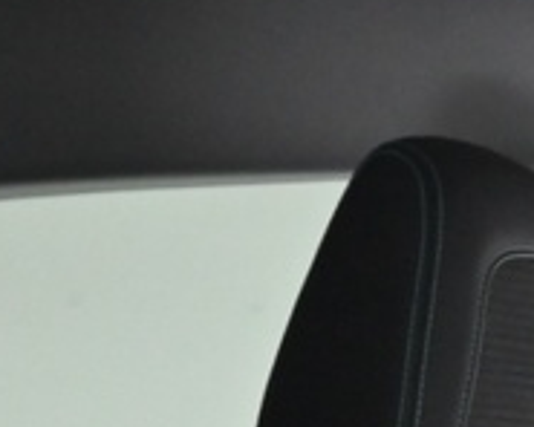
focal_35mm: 197
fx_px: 3113
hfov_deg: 9.5
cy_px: 1469
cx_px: 823
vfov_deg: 6.8
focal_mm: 24
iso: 3200
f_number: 4
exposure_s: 1/60
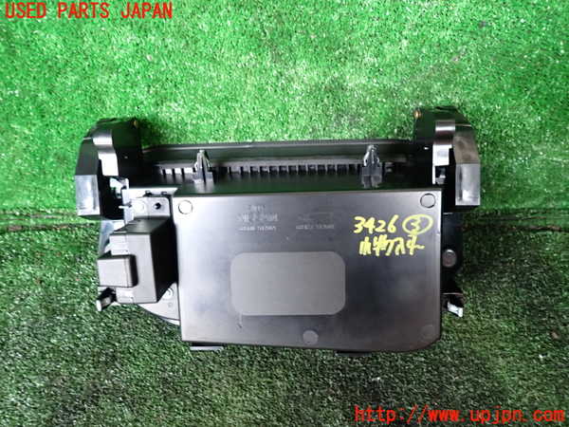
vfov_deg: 54.9
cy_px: 214
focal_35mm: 25
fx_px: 411
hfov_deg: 69.4
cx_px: 284
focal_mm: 4.5
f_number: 2
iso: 320
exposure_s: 1/30
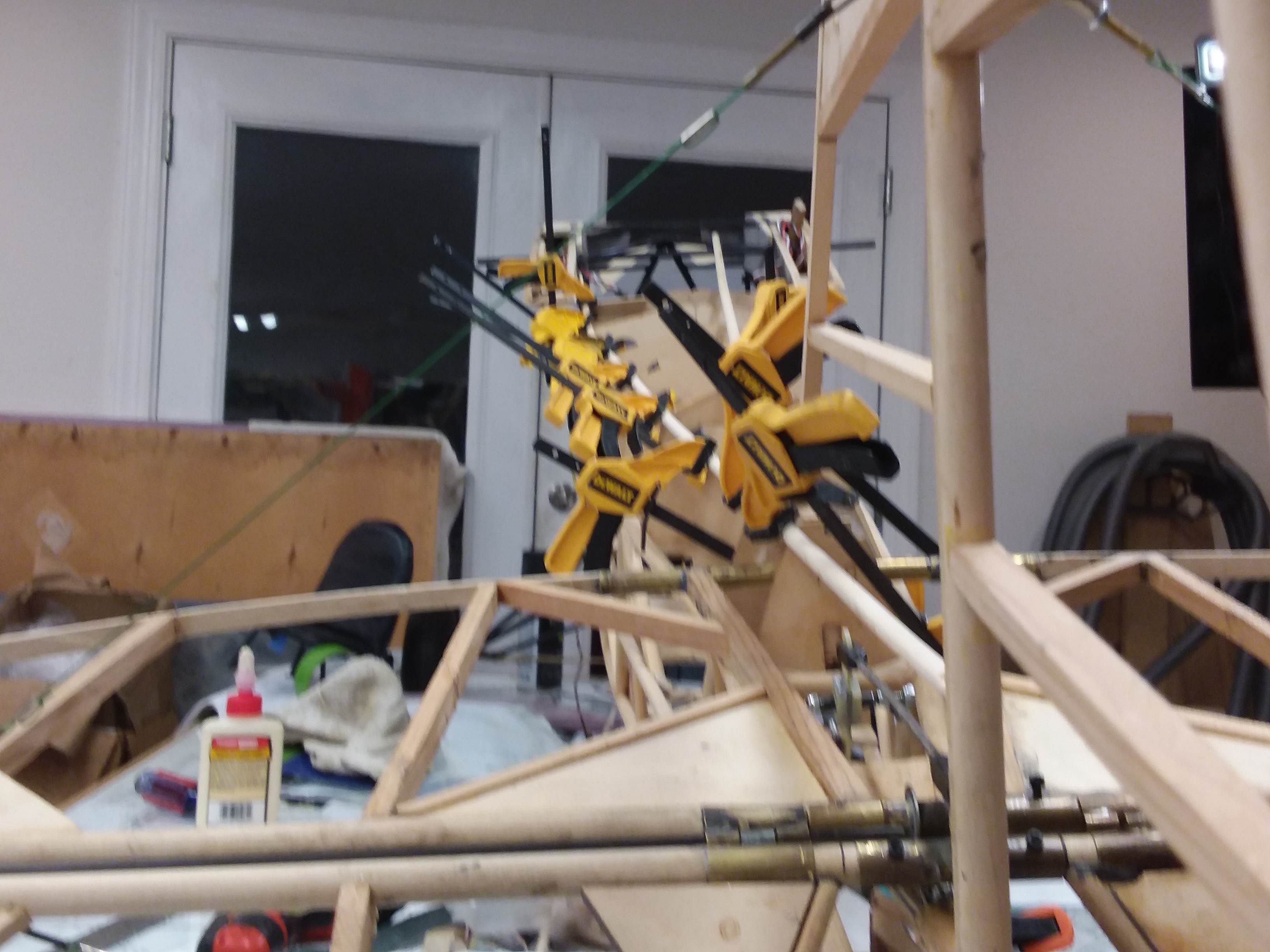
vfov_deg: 51.4
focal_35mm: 27
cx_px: 635
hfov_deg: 65.3
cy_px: 476
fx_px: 991
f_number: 1.9
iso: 50
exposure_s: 1/40
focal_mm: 2.91
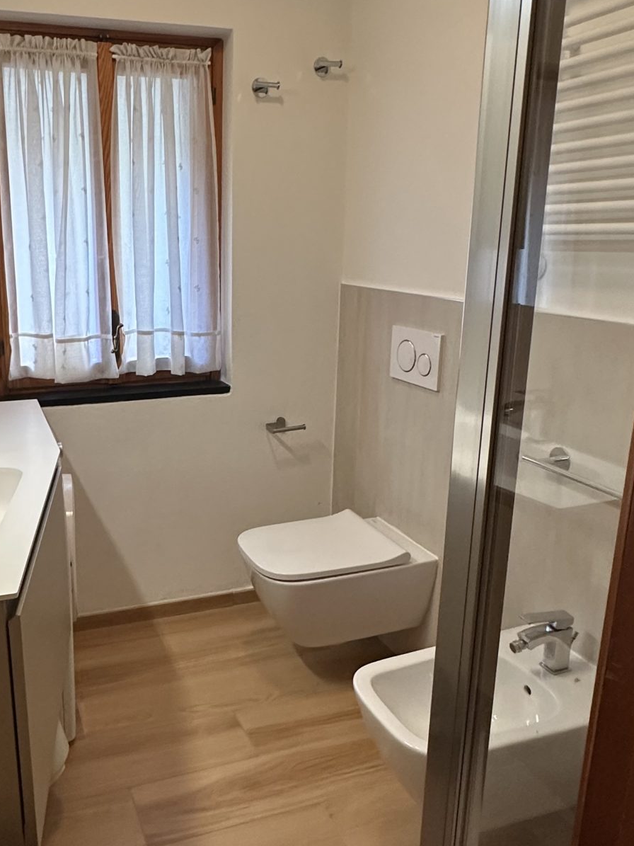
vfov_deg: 60.0
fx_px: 733
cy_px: 410
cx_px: 204
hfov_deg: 46.0
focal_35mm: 30
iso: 250
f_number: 2.2
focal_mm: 2.22
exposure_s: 1/100
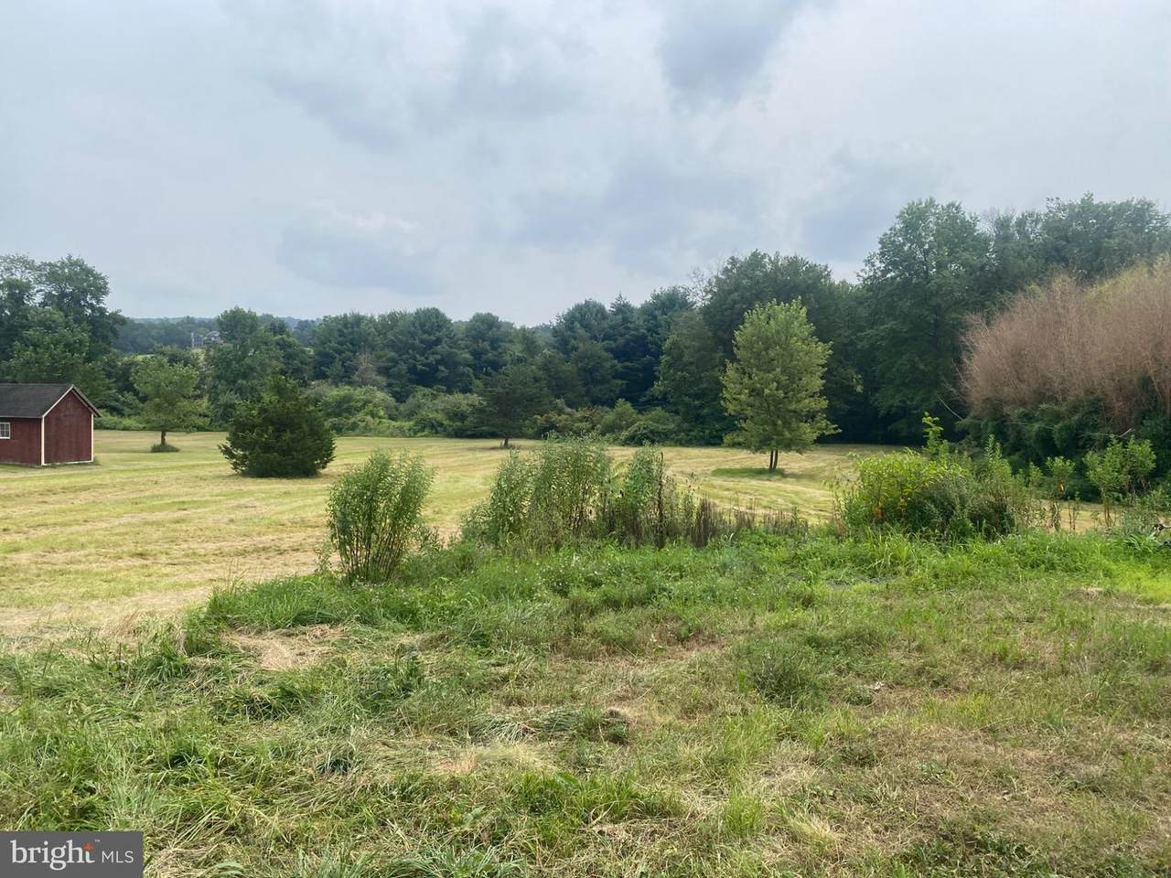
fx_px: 880
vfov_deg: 53.1
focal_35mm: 26
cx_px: 586
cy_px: 439
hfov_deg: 67.3
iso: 32
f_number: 1.8
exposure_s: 1/3125
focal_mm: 4.25
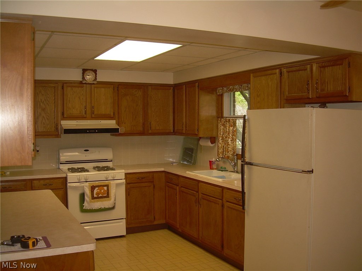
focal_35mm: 38
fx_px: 397
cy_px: 136
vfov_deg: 37.7
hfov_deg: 49.0
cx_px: 181
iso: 50
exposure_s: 1/60
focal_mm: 6.3
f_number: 2.8
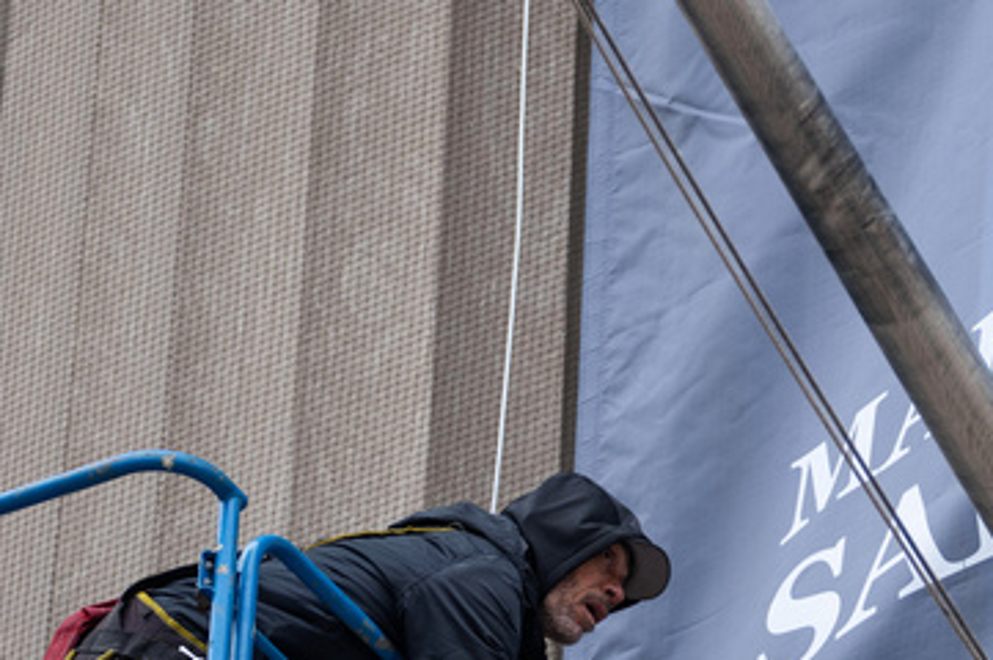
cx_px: 905
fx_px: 11271
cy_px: 626
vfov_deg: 3.4
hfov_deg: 5.0
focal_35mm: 409
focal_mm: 144
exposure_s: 1/250
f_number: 2.8
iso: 125
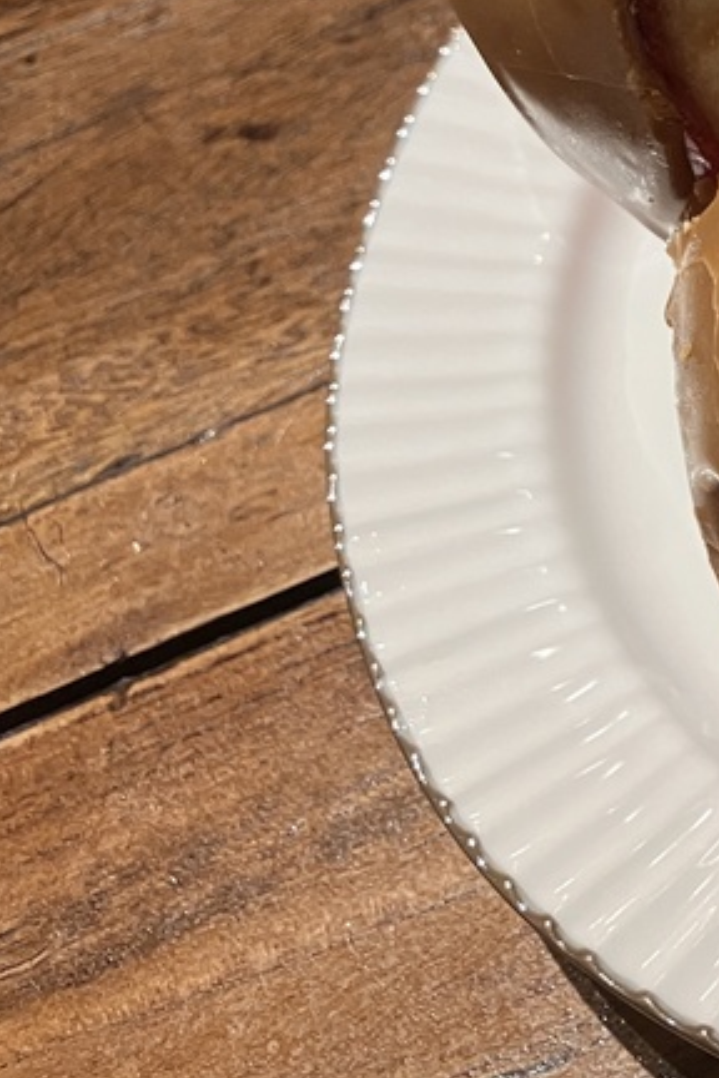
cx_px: 1175
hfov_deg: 15.8
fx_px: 2307
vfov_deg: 25.5
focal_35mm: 77
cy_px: 121
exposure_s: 1/50
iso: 64
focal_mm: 3.99
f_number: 1.8
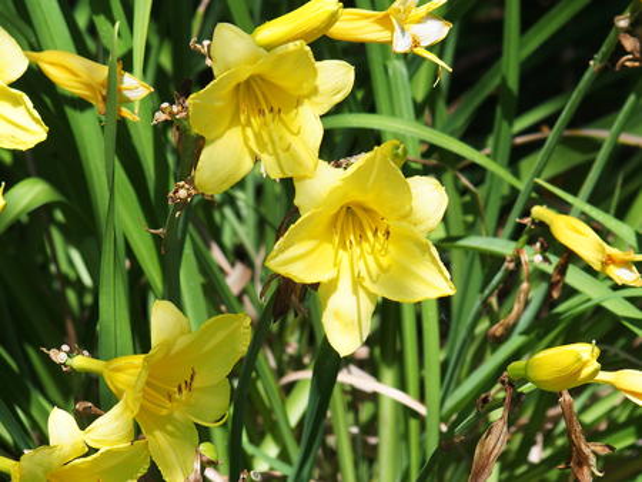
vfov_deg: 6.8
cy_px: 241
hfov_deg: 9.0
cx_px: 321
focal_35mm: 220
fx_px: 4082
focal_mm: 46.7
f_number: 4
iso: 100
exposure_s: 1/800
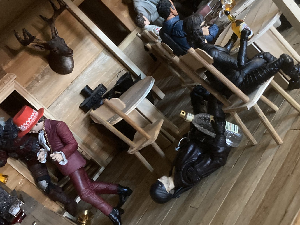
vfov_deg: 32.5
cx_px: 169
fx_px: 381
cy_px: 70
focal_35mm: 44
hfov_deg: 42.9
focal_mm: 3.99
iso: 640
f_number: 1.8
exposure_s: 1/24
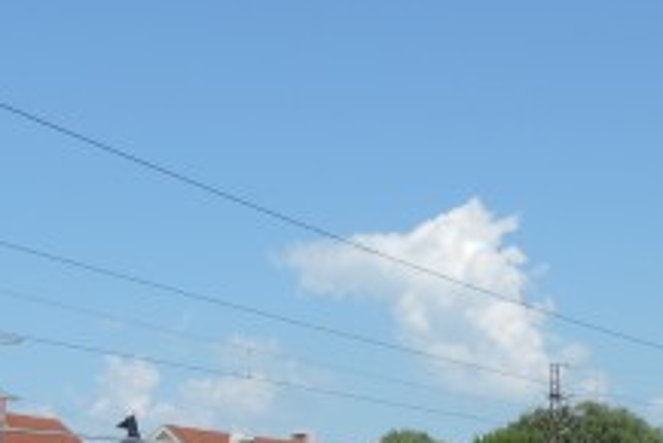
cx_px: 330
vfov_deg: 14.3
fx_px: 1695
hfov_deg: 22.1
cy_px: 562
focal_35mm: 92
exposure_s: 1/1600
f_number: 3
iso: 80
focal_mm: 4.3
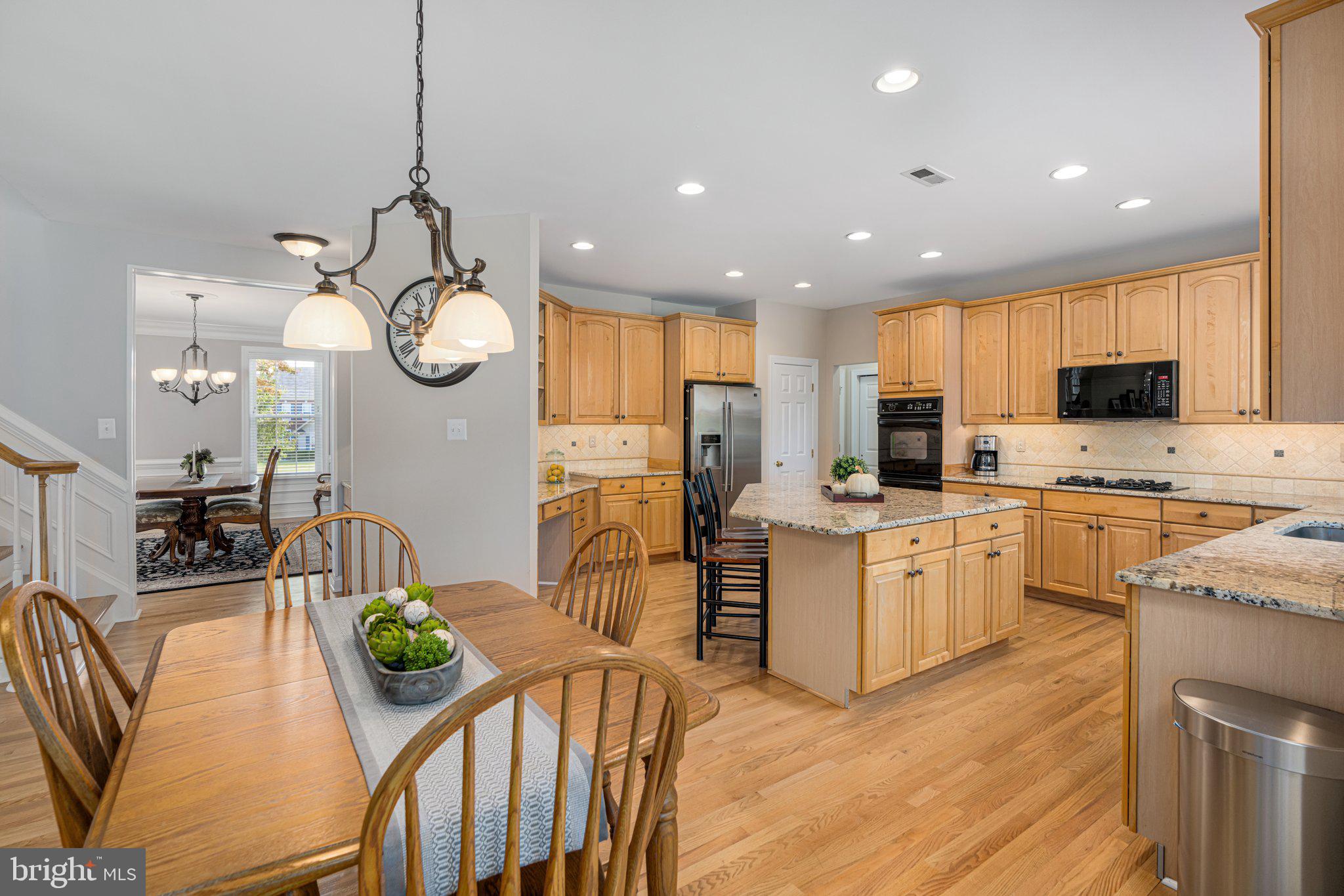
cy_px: 448
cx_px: 672
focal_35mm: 16
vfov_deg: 73.7
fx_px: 597
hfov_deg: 96.7
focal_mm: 16
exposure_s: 1/13
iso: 320
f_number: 7.1
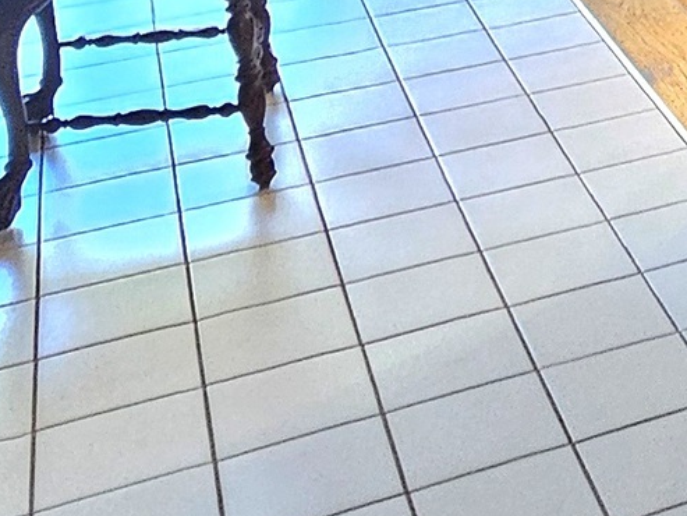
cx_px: 1155
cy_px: -562
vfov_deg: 14.6
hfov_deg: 19.5
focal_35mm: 81
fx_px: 1608
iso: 400
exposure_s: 1/60.2
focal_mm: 2.2
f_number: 2.2
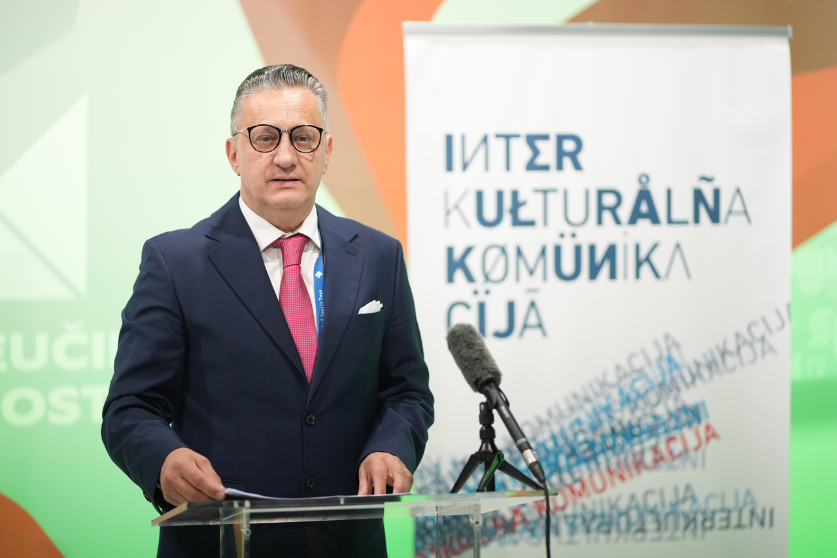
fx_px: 1976
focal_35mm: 85
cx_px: 418
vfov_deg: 16.1
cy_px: 279
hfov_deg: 23.9
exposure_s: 1/320
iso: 640
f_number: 1.8
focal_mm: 85
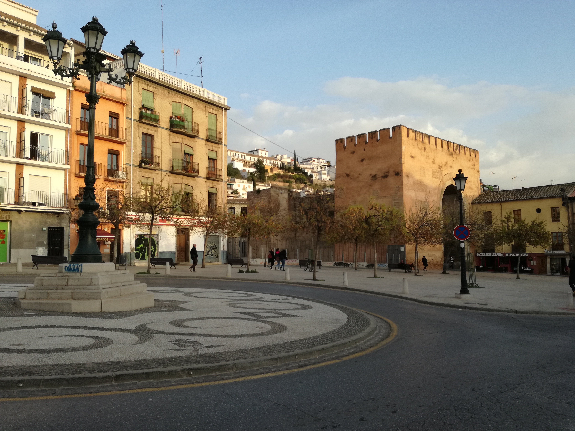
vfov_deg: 51.4
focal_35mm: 27
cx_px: 288
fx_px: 448
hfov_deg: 65.3
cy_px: 216
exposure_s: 1/346
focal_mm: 3.79
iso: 50
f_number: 2
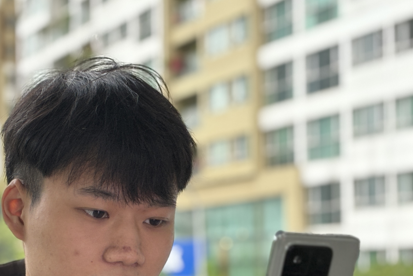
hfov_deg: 22.0
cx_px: 133
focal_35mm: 92
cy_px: 229
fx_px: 1055
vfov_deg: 14.8
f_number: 1.6
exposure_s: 1/60
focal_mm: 5.96
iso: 160
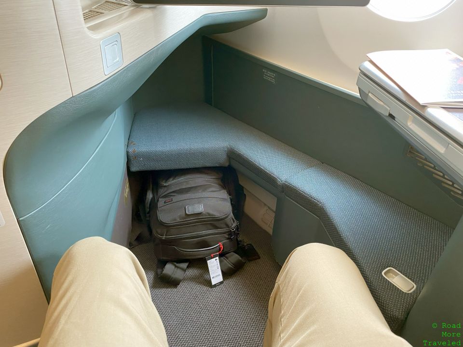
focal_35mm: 26
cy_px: 174
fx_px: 348
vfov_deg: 53.1
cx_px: 232
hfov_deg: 67.3
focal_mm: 4.25
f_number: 1.8
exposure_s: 1/42
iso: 250
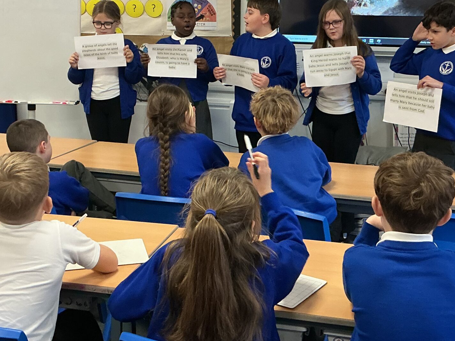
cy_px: 102
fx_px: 683
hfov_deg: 36.8
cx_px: 235
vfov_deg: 27.8
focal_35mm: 52
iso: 125
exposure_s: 1/60
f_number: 1.8
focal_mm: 3
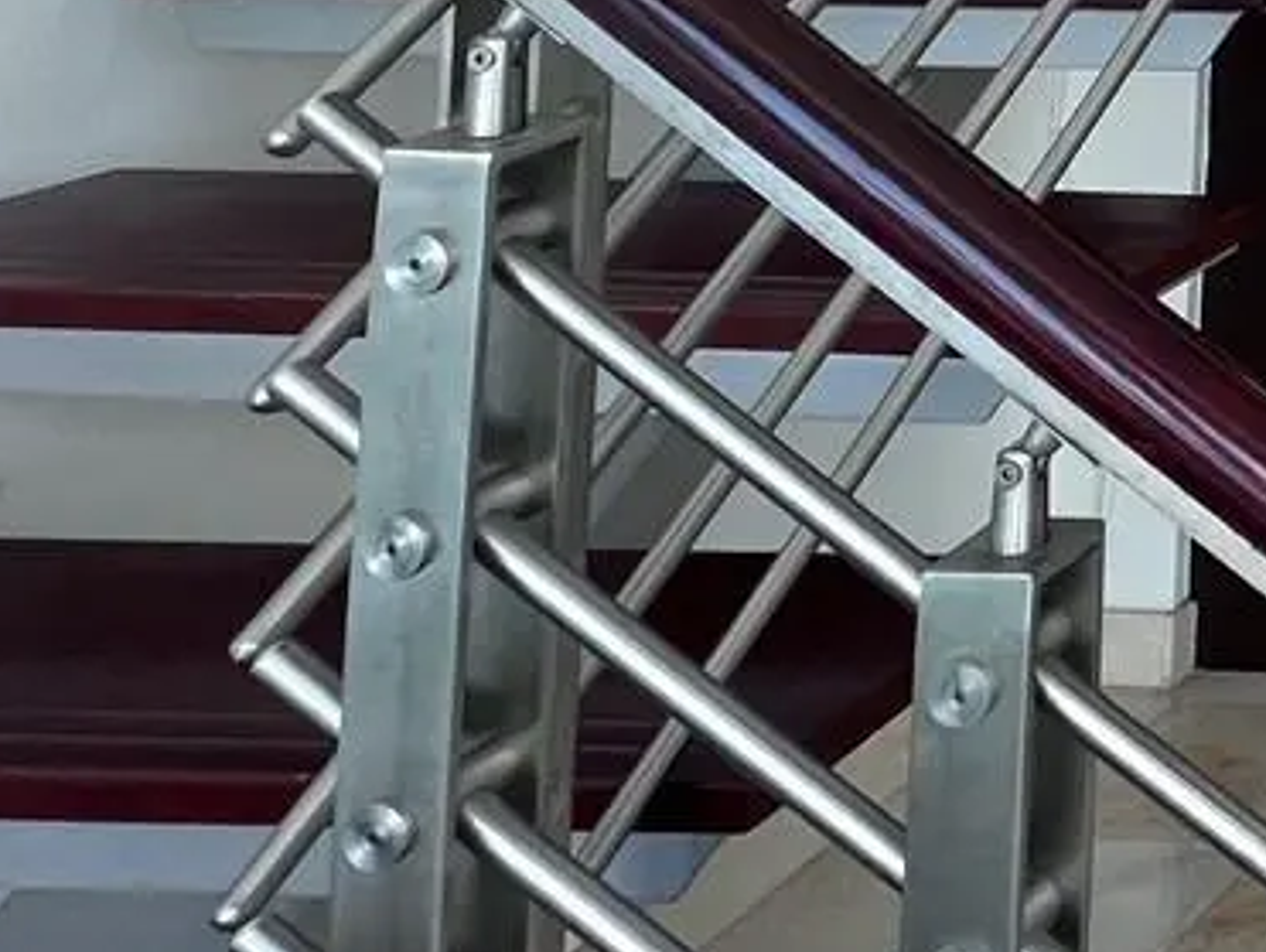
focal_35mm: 56
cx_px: 2440
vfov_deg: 20.7
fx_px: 2050
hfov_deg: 20.2
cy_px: -611
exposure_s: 1/120
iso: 50
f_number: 1.8
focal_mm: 1.57
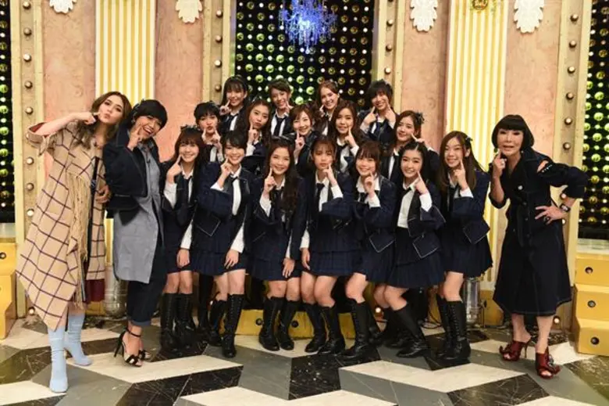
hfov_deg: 58.7
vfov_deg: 41.1
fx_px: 541
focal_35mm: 32
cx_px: 304
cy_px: 203
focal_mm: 32
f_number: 4.5
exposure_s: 1/250
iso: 1600
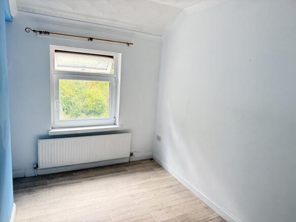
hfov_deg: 71.6
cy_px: 111
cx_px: 148
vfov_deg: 56.8
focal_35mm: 24
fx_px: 205
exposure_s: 1/117
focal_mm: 6.76
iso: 200
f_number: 1.78
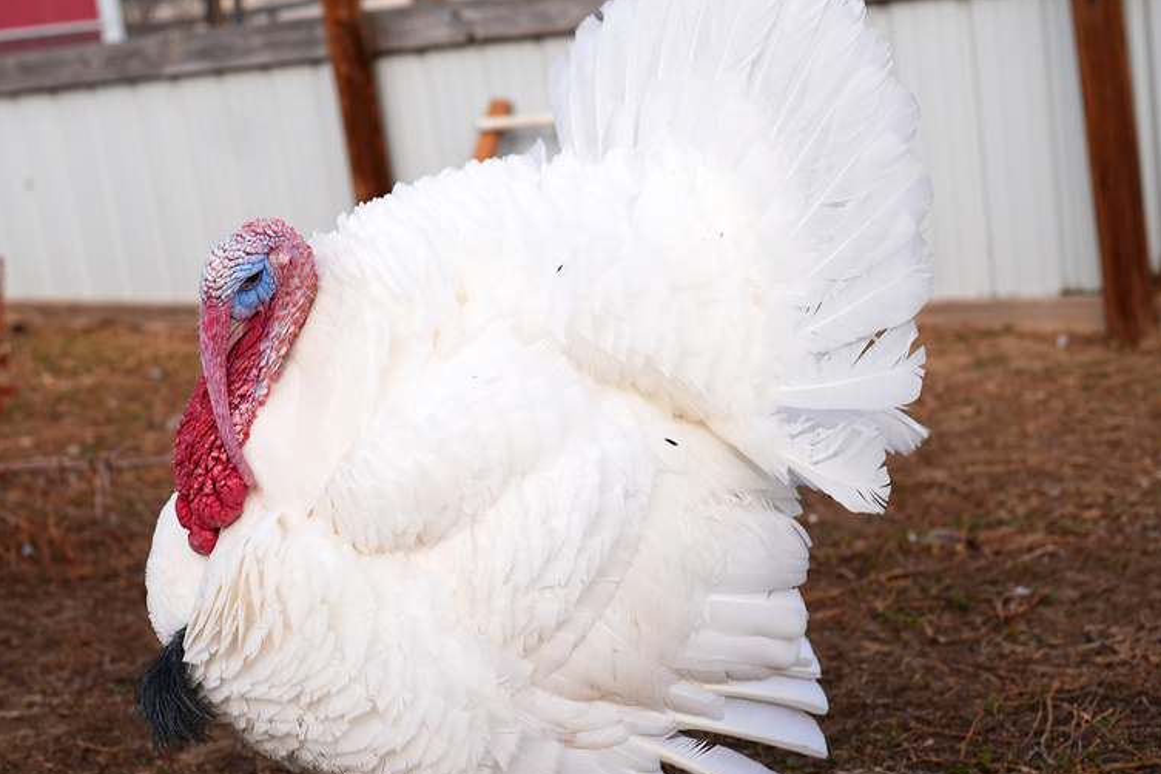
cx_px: 564
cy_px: 446
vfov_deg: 20.0
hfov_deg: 29.7
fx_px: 2193
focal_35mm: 68
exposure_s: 1/500
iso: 160
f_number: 3.5
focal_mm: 50
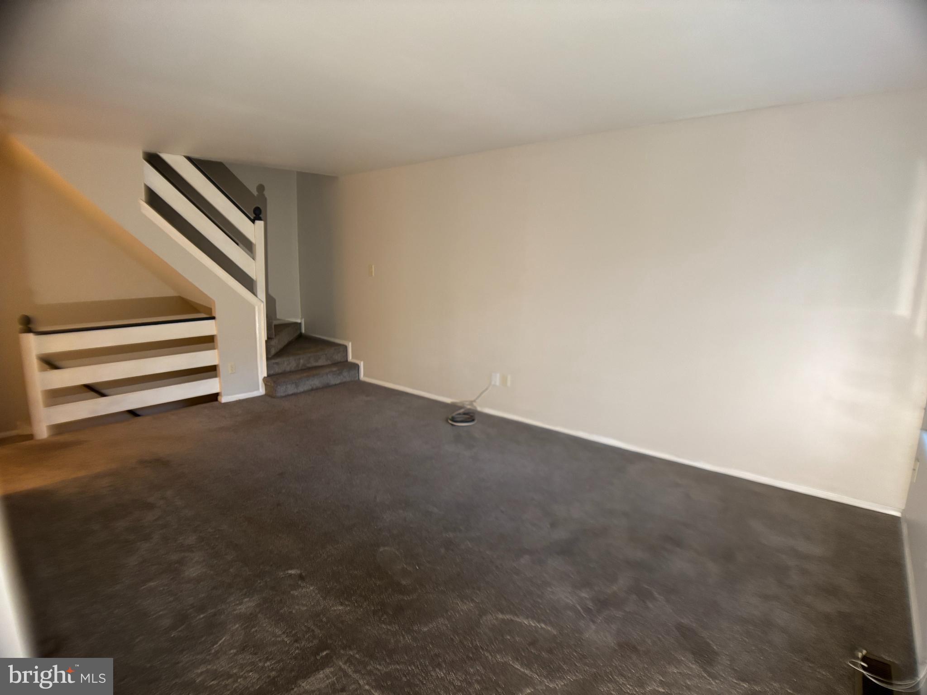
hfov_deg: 67.3
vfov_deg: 53.1
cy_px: 348
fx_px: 696
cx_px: 464
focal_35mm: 26
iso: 400
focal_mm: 5.96
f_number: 1.6
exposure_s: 1/60
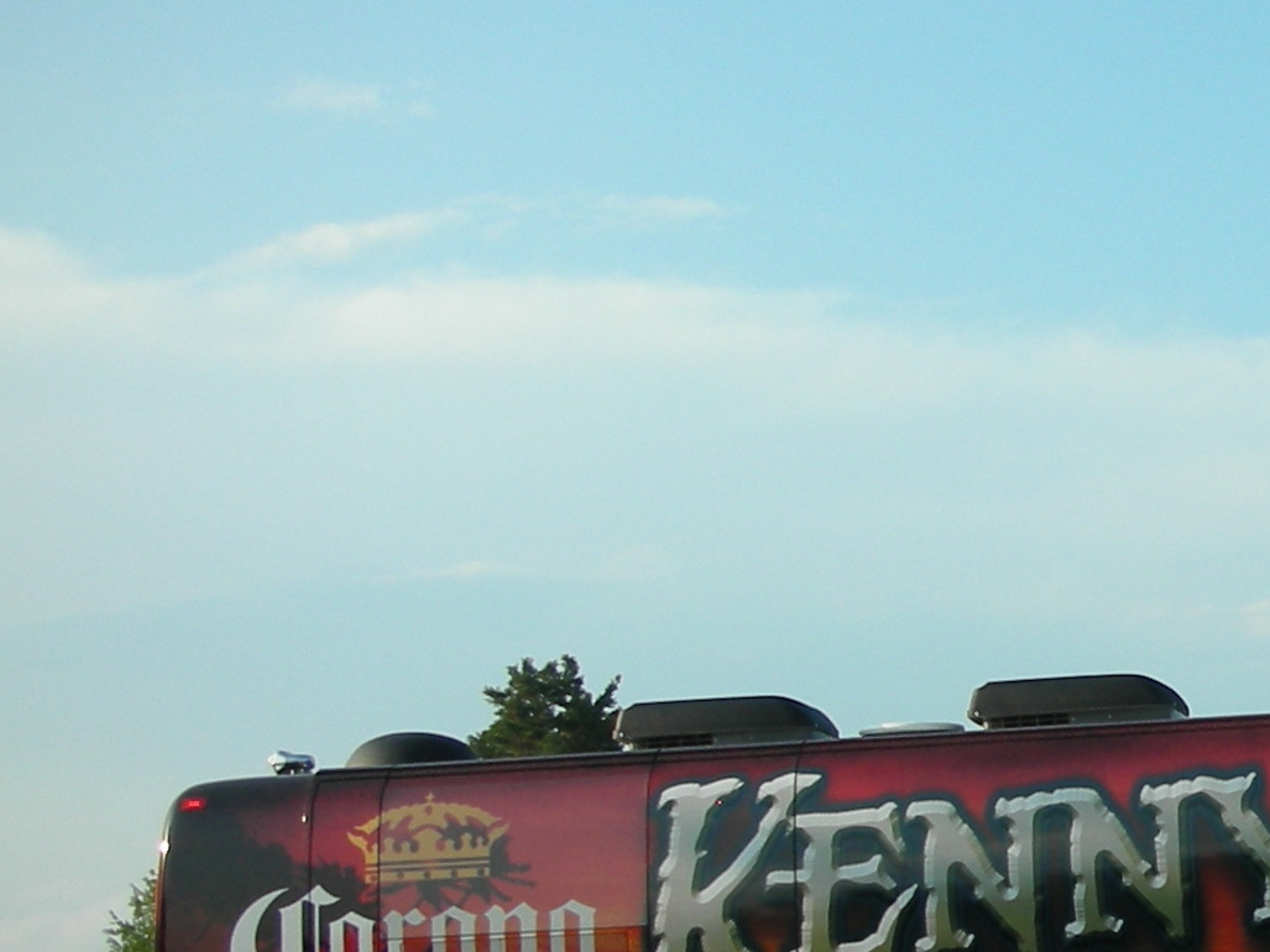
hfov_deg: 19.0
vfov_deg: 15.4
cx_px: 1634
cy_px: 657
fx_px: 3522
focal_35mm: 96
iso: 50
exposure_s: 1/398
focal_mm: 5.8
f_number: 3
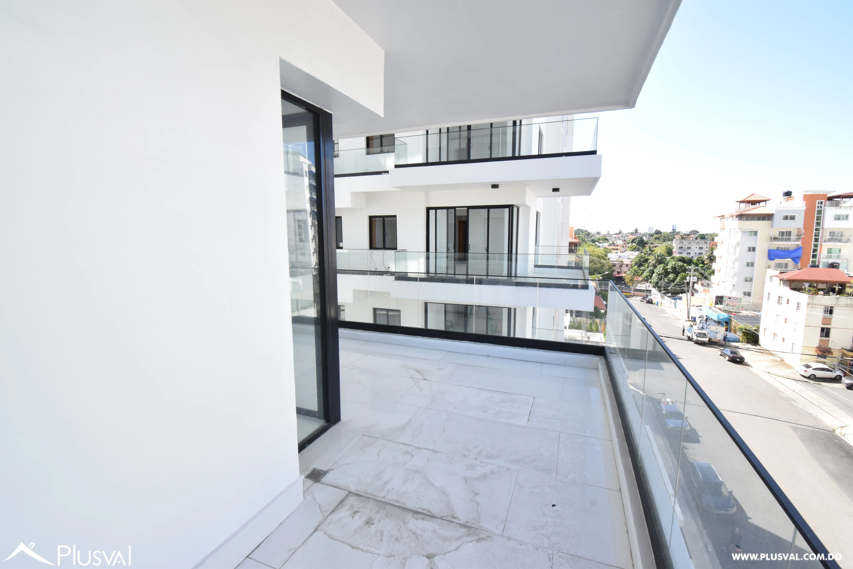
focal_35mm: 15
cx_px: 426
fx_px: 355
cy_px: 284
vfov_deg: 77.3
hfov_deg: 100.4
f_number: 14
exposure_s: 1/125
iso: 800
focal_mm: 10
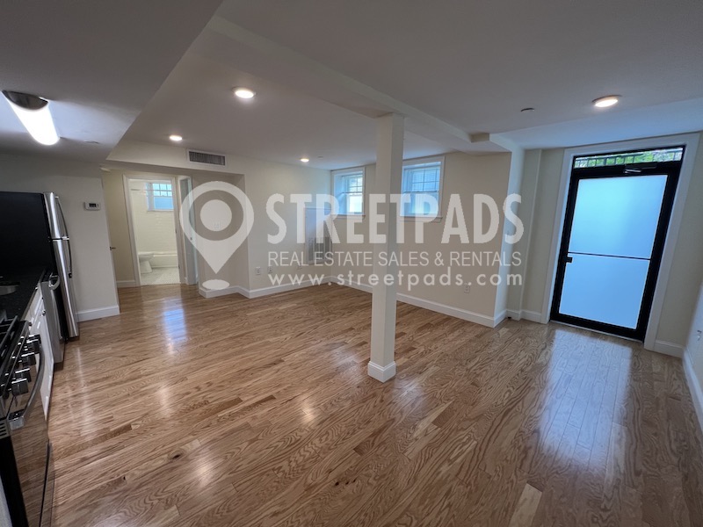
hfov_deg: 106.2
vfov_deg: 89.9
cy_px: 264
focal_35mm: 13
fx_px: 264
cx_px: 352
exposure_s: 1/120
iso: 100
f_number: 1.8
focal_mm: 1.57
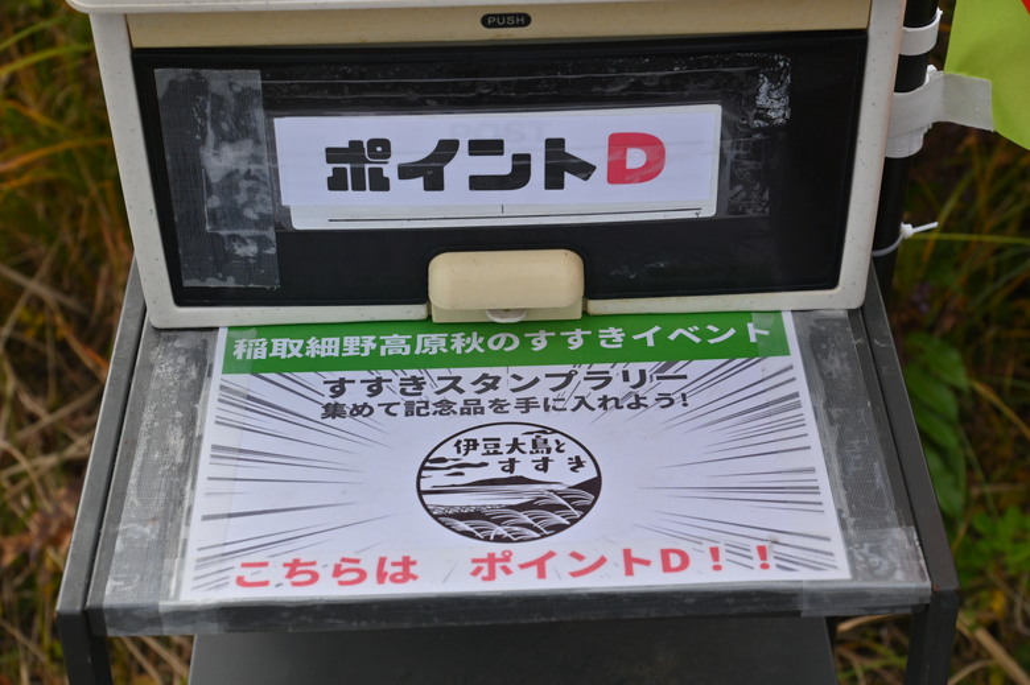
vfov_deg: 18.2
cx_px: 515
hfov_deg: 27.0
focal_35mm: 75
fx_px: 2144
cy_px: 342
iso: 400
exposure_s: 1/1250
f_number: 7.1
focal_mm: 75
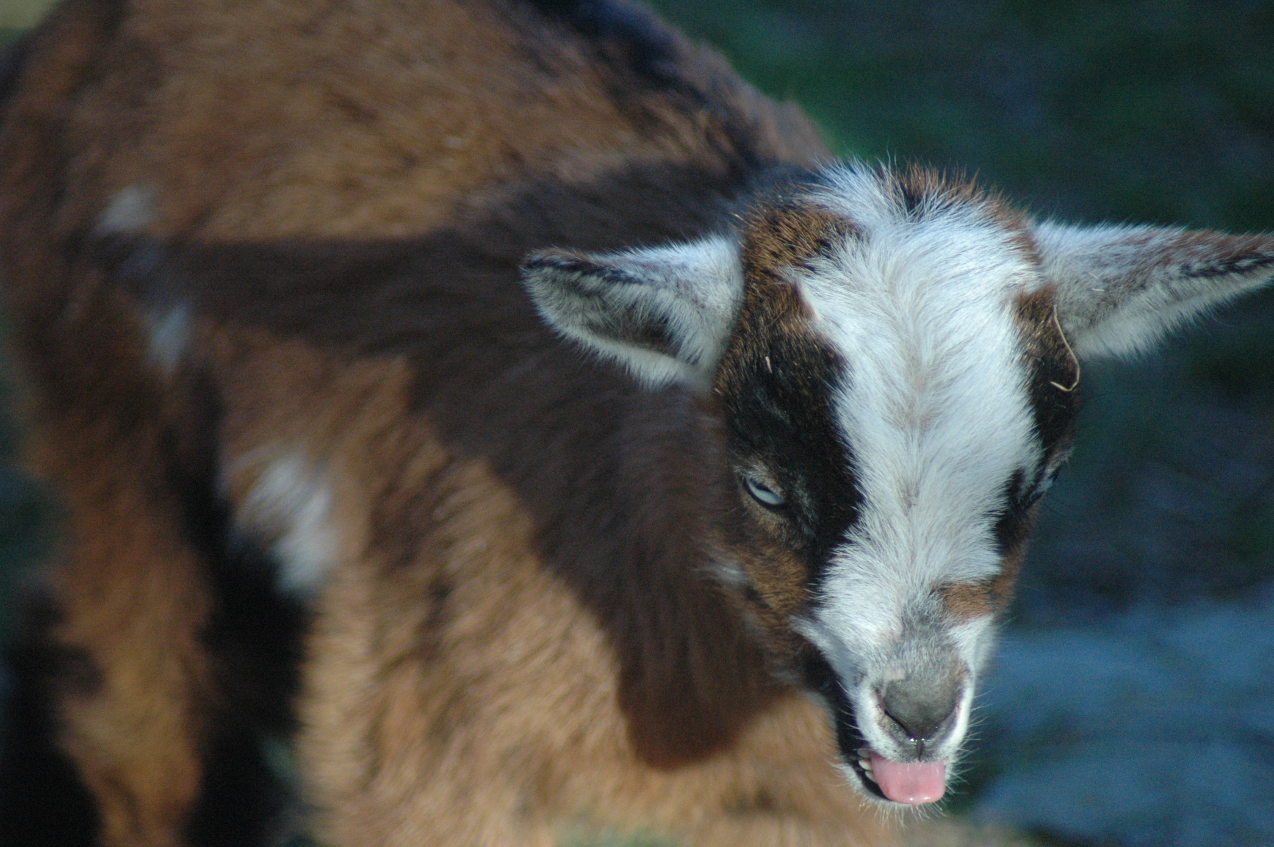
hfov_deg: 5.7
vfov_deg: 3.8
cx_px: 637
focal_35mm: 360
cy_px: 424
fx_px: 12729
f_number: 5.3
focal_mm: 240
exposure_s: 1/1600
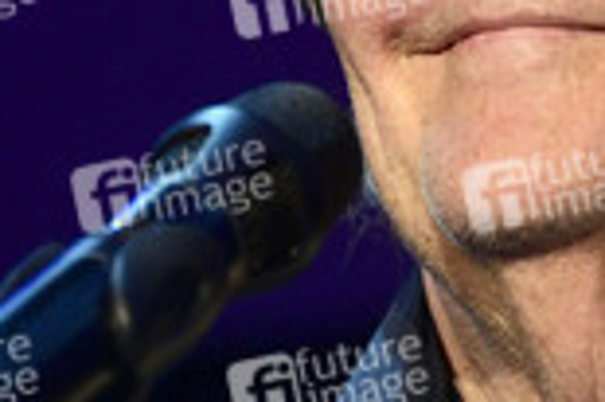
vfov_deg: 1.6
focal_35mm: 875
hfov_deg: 2.4
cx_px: 615
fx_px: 14689
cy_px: -105
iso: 6400
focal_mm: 300
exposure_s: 1/640
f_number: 5.6
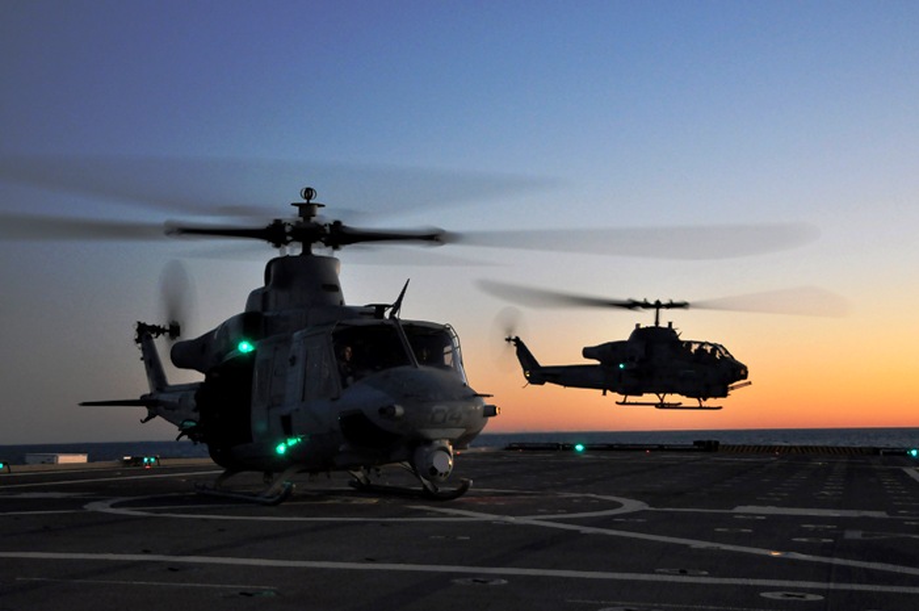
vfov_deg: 28.9
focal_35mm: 46
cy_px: 306
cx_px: 460
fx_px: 1186
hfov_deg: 42.4
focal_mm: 31
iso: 1000
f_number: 4.5
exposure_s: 1/30
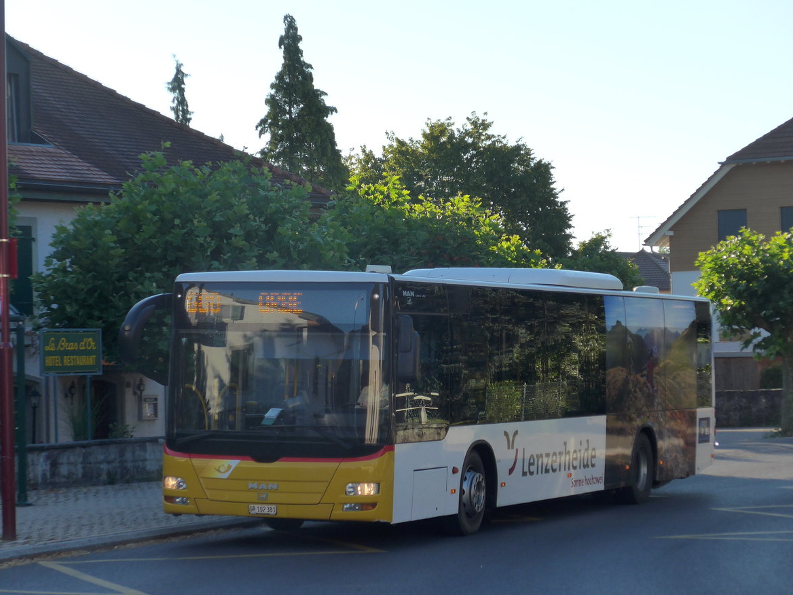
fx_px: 2589
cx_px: 395
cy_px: 302
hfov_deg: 17.4
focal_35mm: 113
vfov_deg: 13.1
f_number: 4.9
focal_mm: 21.6
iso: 125
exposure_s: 1/250
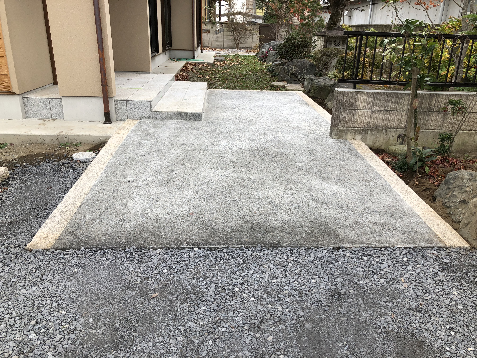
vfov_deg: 49.7
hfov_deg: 63.4
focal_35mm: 28
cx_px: 238
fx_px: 386
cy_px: 179
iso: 20
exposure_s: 1/307
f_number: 1.8
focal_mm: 4
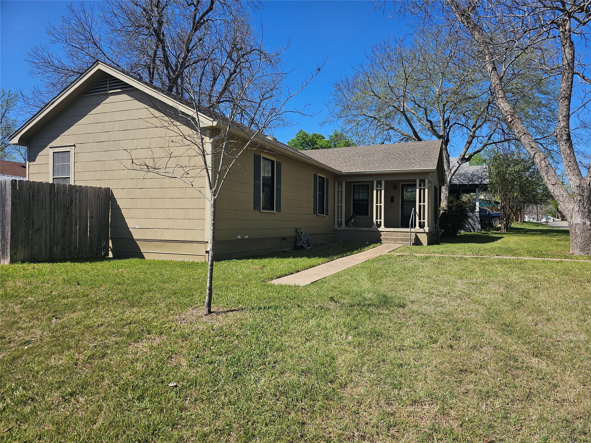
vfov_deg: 58.9
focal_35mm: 23
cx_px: 296
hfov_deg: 73.9
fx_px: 393
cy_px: 222
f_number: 1.7
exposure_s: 1/950
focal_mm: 6.3
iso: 10
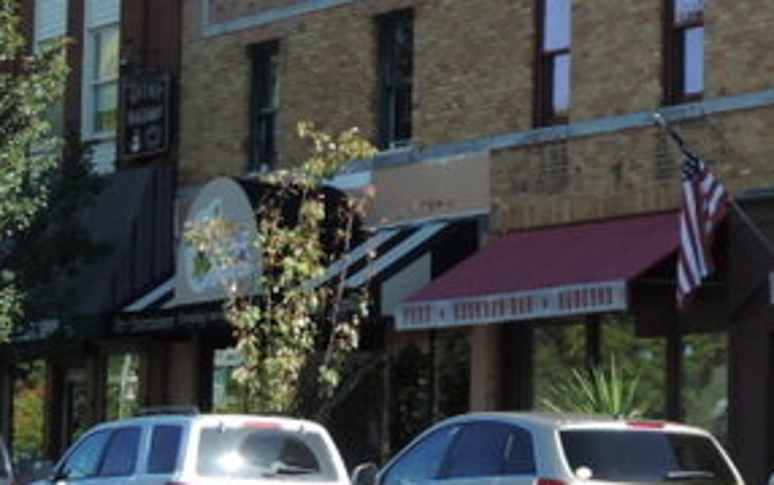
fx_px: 4009
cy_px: -152
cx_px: 834
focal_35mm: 190
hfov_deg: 10.9
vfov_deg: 6.8
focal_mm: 8.9
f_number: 3.6
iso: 80
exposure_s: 1/400
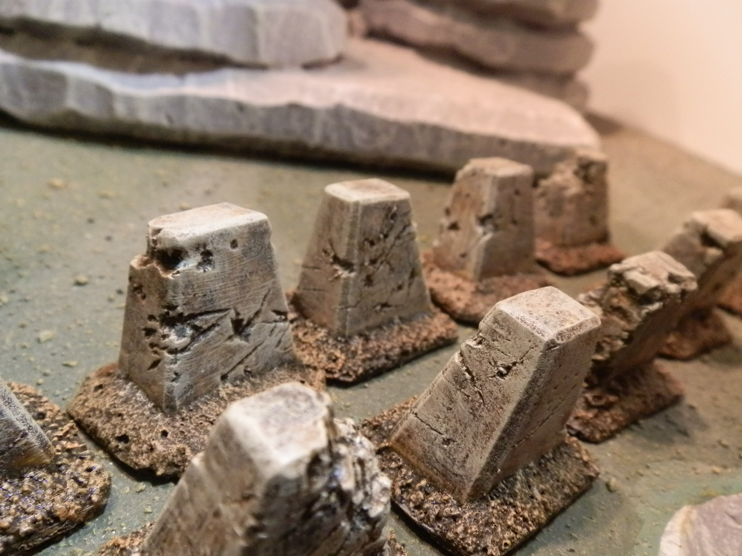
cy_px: 278
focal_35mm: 28
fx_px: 600
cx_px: 371
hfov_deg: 63.4
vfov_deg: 49.7
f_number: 3.1
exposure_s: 1/40
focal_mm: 5
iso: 400
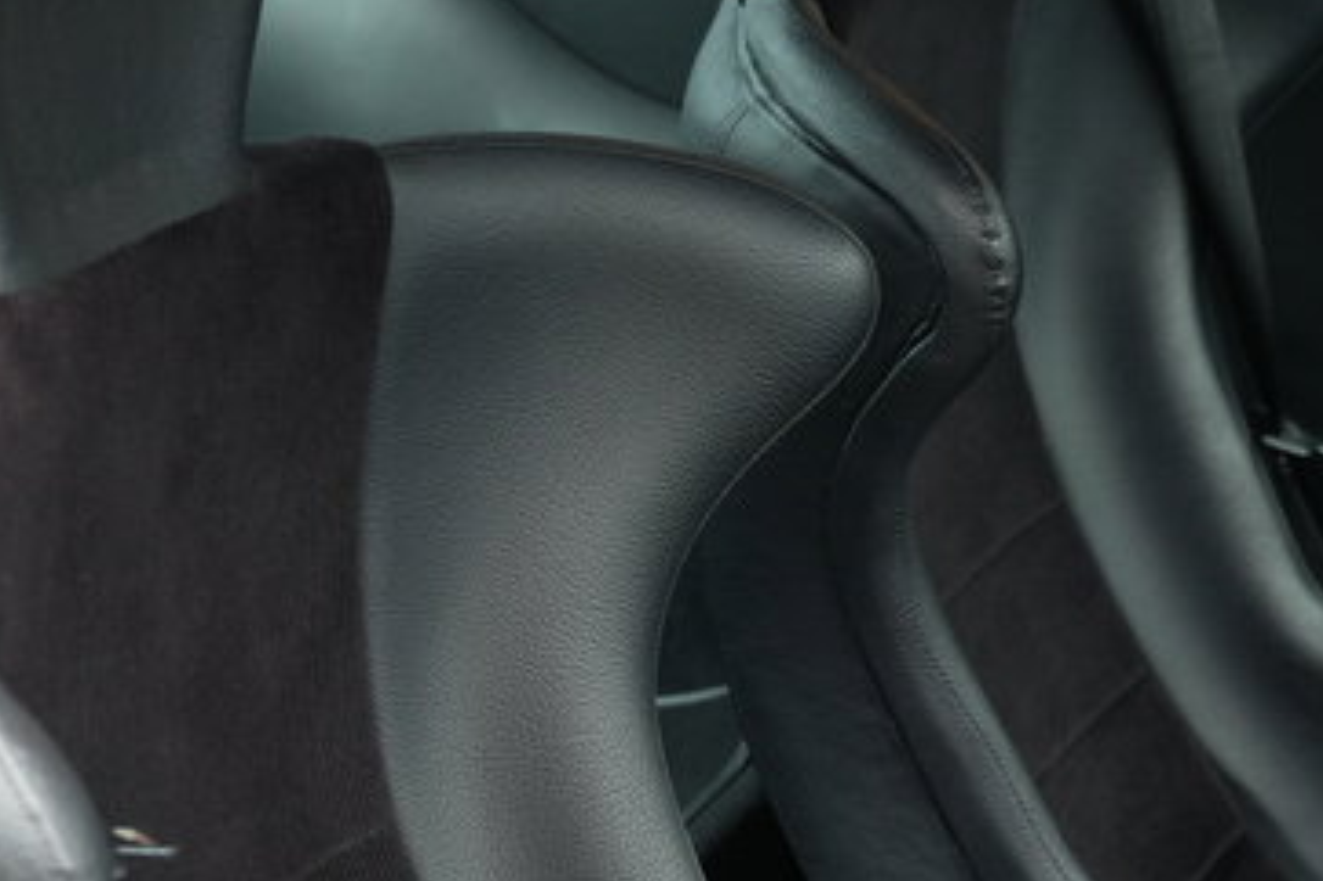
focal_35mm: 104
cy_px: 508
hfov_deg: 19.6
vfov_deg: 13.1
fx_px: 3820
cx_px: 778
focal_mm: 32.9
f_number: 3.6
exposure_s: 1/60
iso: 800
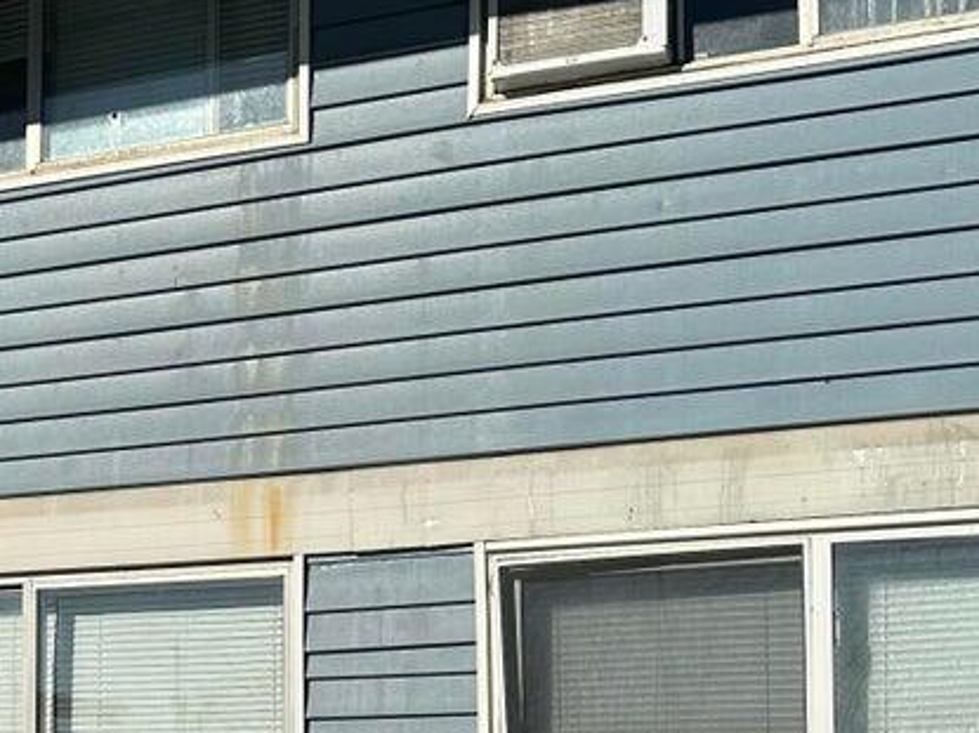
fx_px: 2234
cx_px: -145
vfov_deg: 18.1
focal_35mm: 79
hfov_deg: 23.0
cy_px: 749
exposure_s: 1/12048
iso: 80
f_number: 1.78
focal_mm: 6.86
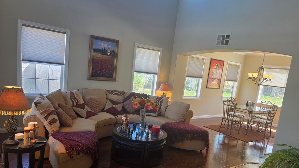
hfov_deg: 71.9
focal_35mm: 26
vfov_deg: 44.1
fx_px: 206
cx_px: 151
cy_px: 102
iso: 50
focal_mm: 6.3
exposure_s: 1/120
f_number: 1.7
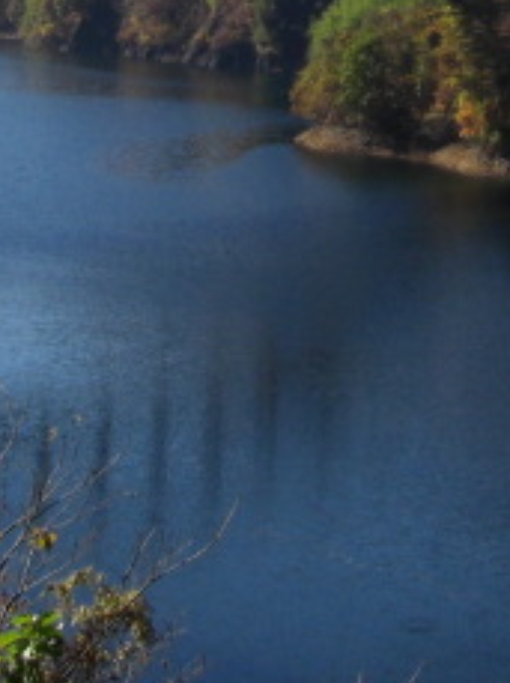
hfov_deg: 11.1
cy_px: -92
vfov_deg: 14.5
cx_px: 349
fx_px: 2620
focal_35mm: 133
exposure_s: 1/250
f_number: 4.6
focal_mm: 6.3
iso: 64
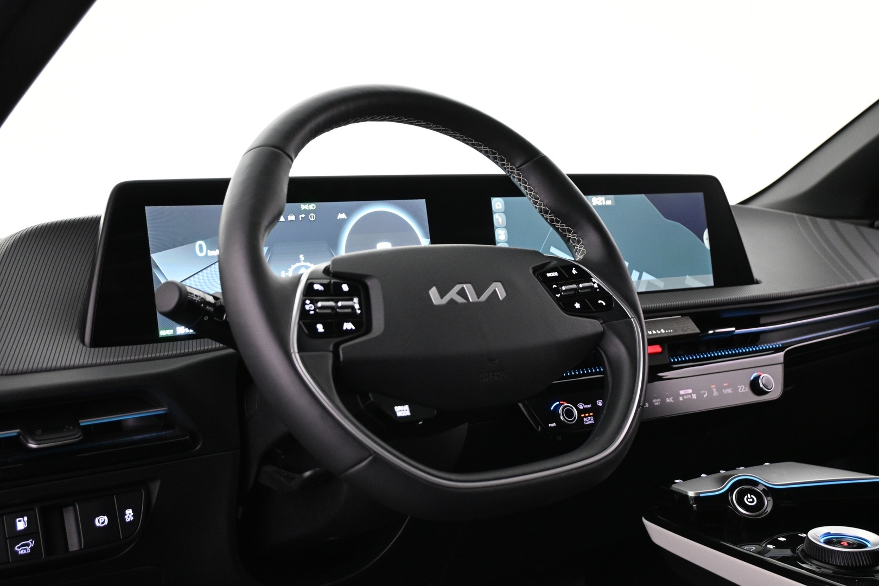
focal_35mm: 44
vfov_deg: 30.8
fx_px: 1062
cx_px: 440
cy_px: 293
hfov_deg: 45.0
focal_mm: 29
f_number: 4.8
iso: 1600
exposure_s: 1/20
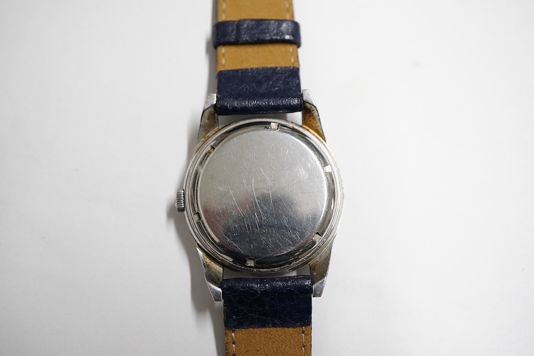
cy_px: 178
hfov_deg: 43.6
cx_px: 267
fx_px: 667
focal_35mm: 45
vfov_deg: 29.9
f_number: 7.1
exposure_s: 1/125
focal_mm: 30
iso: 1250
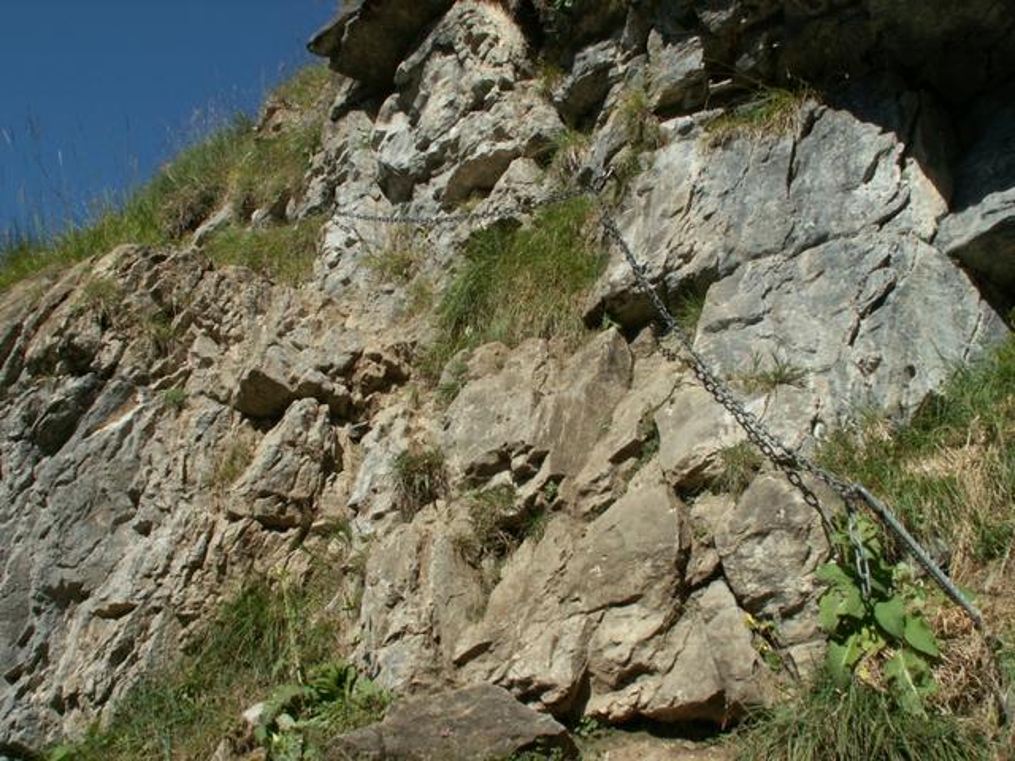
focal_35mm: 35
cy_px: 380
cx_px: 508
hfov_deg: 52.6
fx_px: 1026
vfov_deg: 40.7
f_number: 7.1
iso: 50
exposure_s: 1/200
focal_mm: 5.86
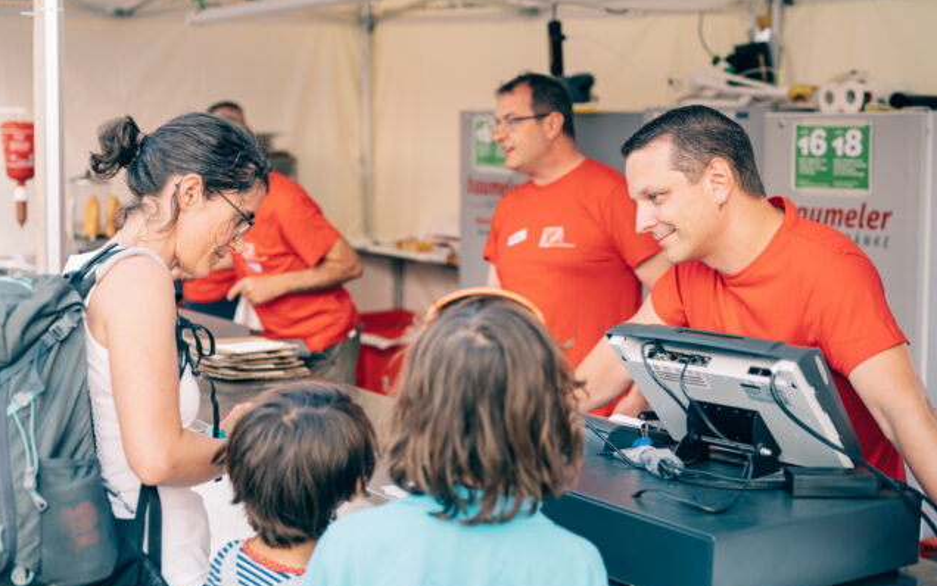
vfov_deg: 24.9
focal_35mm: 52
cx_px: 474
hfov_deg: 38.9
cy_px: 290
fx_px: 1328
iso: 220
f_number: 2.8
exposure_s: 1/100
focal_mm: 50
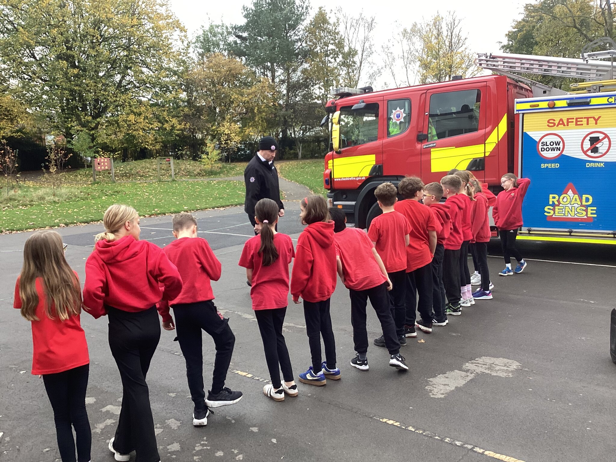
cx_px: 308
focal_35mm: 31
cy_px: 231
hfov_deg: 58.4
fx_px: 552
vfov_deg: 45.4
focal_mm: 3.3
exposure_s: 1/100
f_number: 2.4
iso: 80
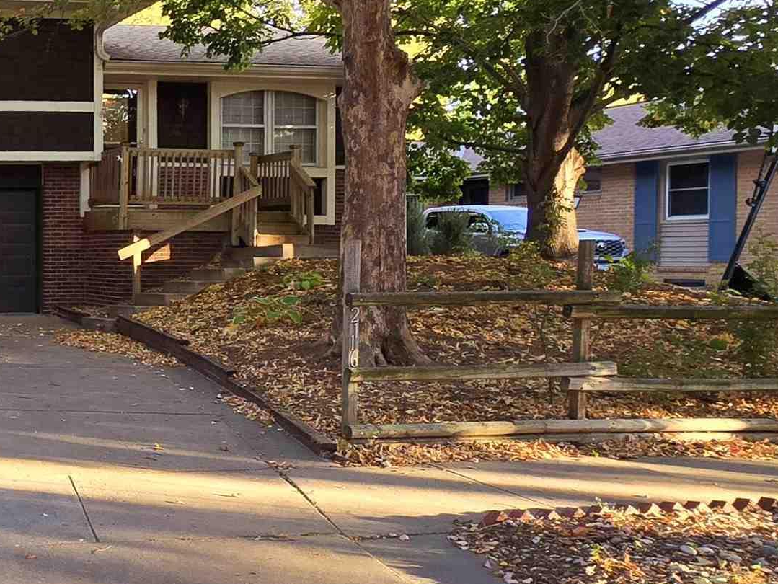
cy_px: 271
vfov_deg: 38.7
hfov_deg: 36.3
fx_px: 832
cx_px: -194
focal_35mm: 37
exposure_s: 1/120
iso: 64
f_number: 2.2
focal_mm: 2.2
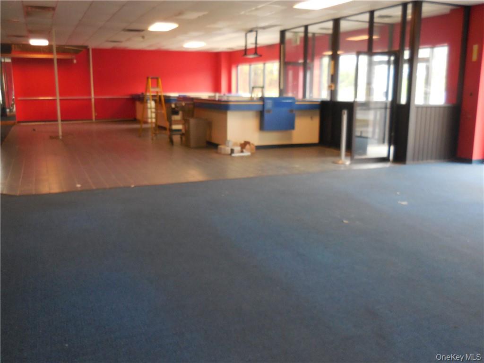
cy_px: 182
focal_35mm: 33
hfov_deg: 55.4
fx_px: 461
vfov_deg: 42.9
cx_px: 242
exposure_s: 1/30
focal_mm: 5.9
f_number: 3.7
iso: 500
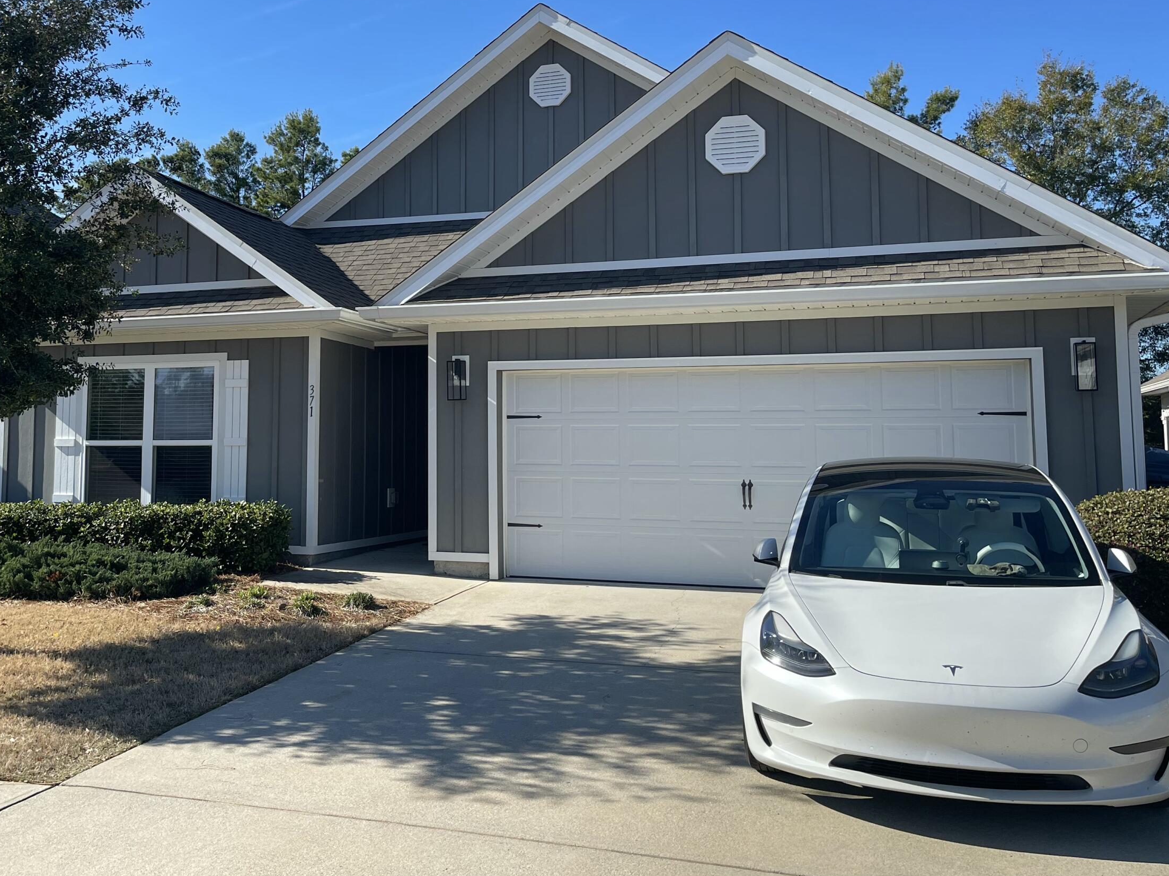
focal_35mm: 34
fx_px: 1148
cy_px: 343
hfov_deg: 53.3
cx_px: 435
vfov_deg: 41.6
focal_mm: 5.1
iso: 32
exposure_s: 1/2597
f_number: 1.6
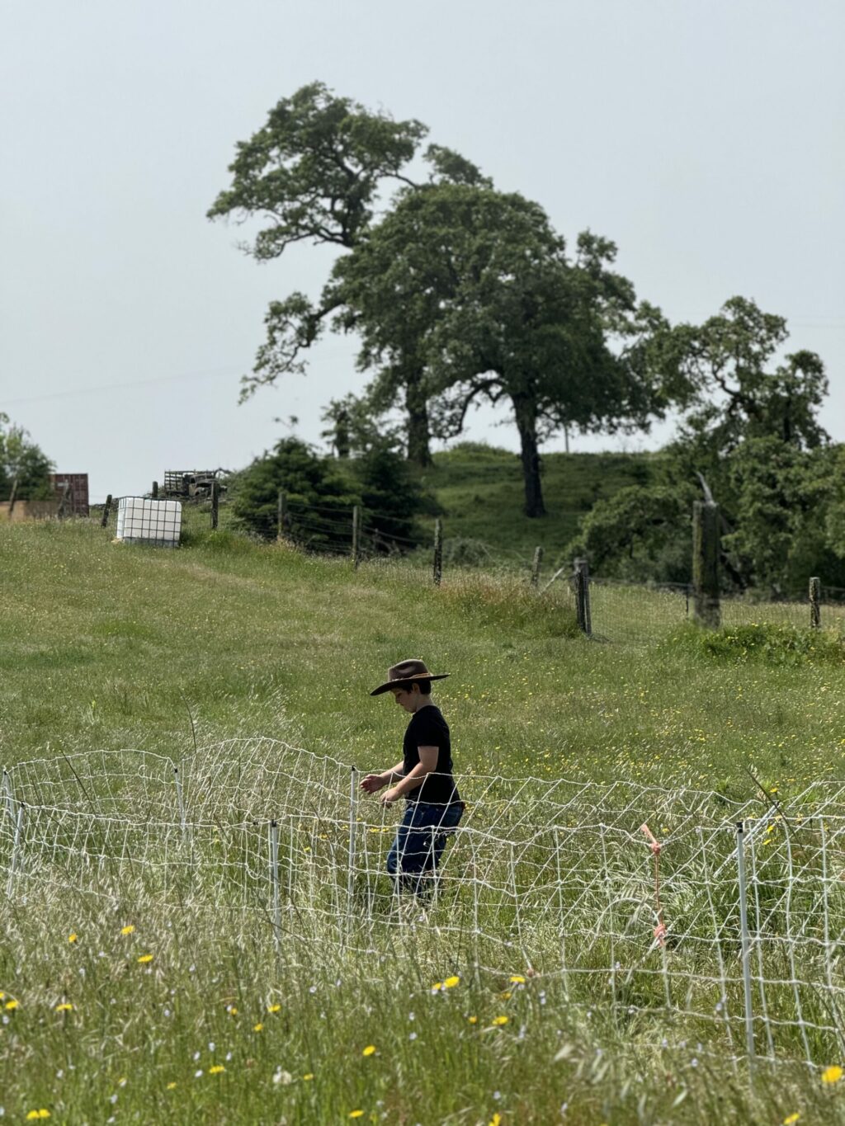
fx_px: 3905
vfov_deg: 16.4
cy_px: 563
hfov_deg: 12.3
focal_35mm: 120
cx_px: 422
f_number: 2.8
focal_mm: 15.66
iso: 50
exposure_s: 1/1650
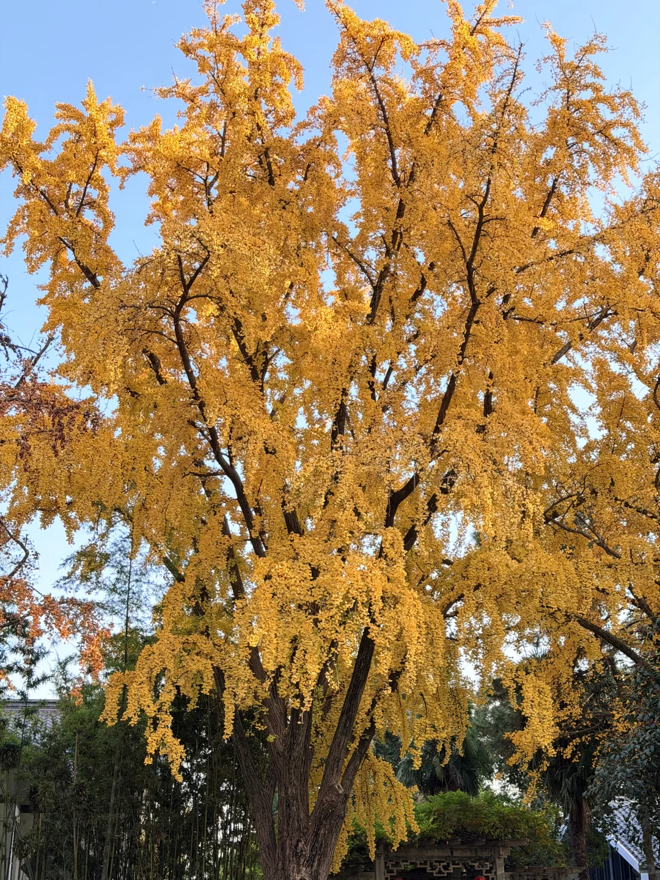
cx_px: 330
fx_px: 1220
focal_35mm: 48
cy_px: 440
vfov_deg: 39.7
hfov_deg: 30.3
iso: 80
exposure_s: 1/398
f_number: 1.78
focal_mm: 6.76
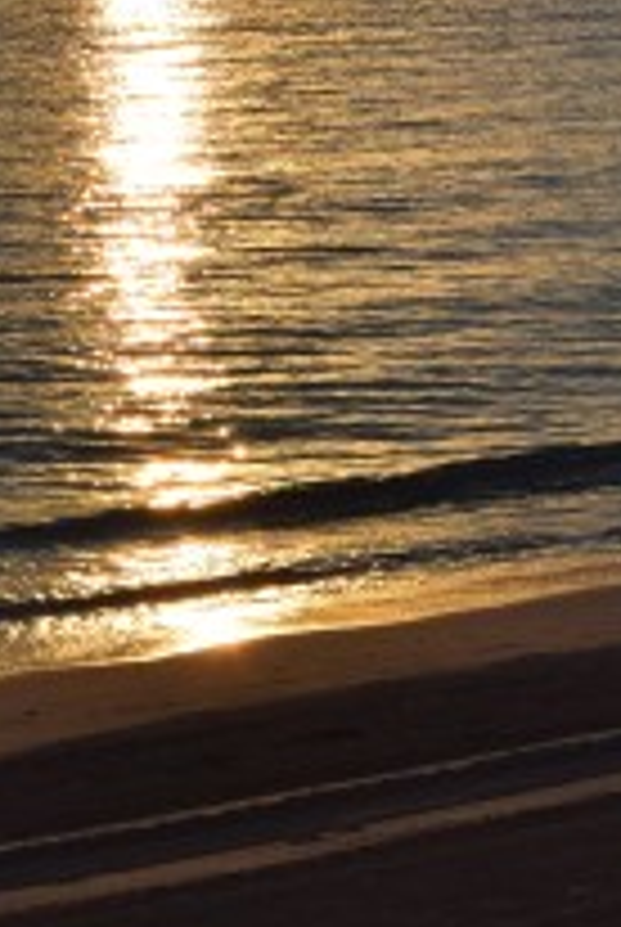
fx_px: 3713
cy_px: 158
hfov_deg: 9.5
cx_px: 184
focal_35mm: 144
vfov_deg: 14.1
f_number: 11
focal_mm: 22
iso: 200
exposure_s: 1/500
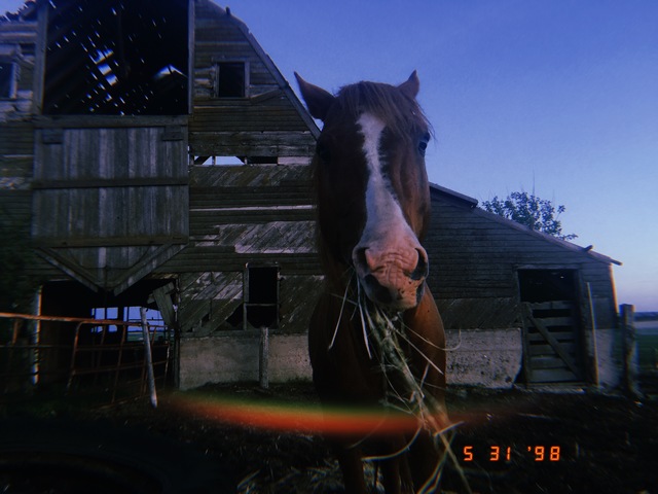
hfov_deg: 61.7
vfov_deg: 48.2
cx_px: 329
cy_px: 247
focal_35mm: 29
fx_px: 551
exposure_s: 1/15
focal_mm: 4.15
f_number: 2.2
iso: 40
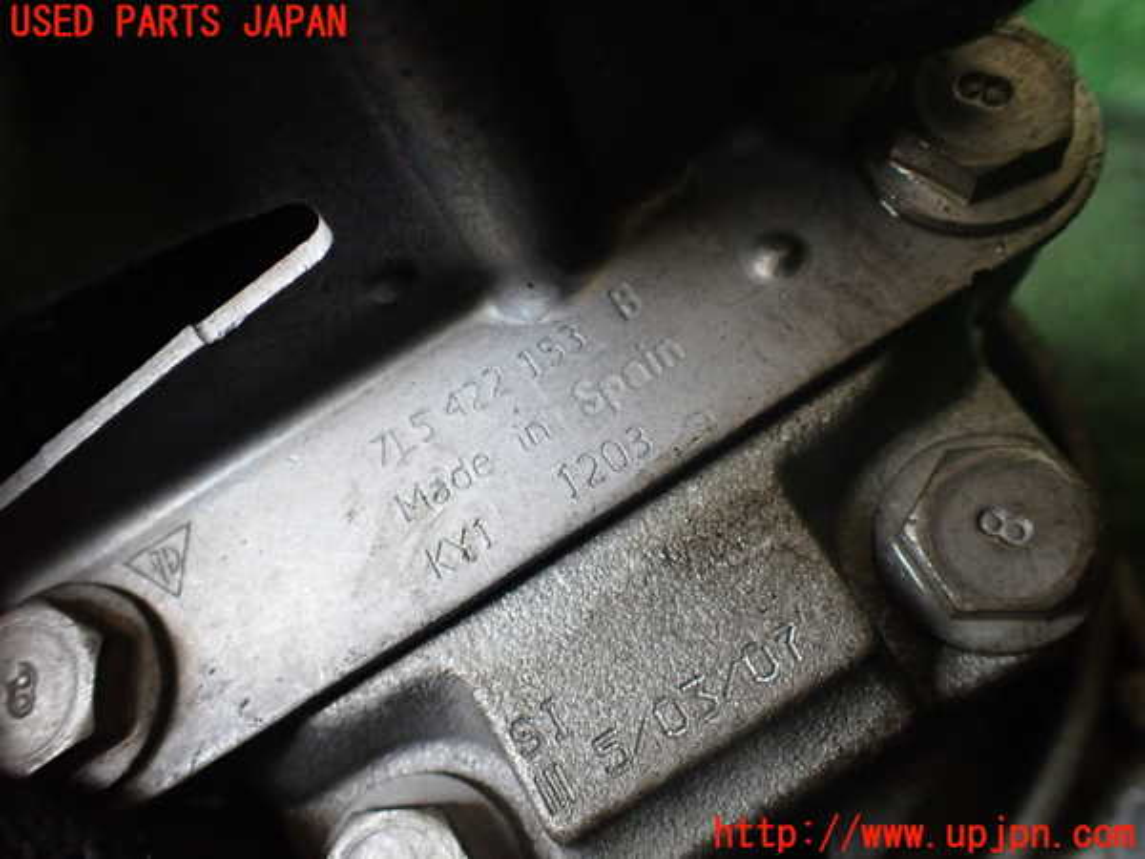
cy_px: 430
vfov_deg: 46.8
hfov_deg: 60.0
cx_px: 572
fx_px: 992
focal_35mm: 30
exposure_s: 1/125
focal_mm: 5.4
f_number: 2.3
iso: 400
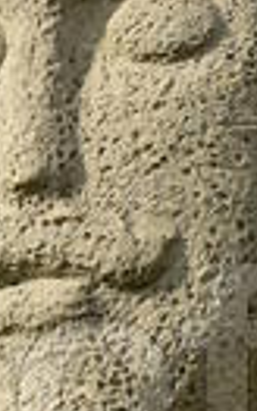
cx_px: 161
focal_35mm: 540
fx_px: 6045
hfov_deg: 2.4
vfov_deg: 3.9
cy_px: 395
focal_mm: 80
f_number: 6.3
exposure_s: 1/500
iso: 100
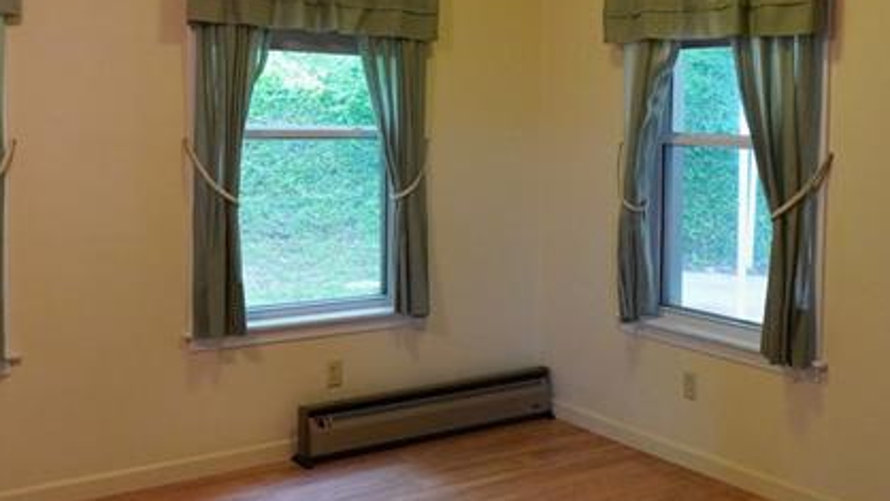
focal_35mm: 42
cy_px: 156
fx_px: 998
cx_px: 522
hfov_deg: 47.9
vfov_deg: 27.9
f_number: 4
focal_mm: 11
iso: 1600
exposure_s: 1/160
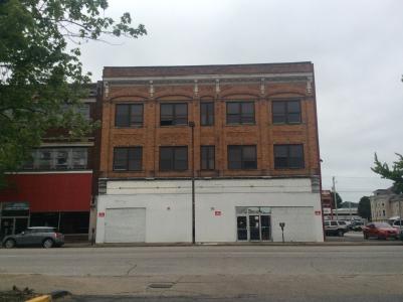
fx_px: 372
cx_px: 202
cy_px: 151
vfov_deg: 44.1
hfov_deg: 56.9
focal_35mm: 32
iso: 32
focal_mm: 3.3
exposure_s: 1/3185
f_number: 2.4
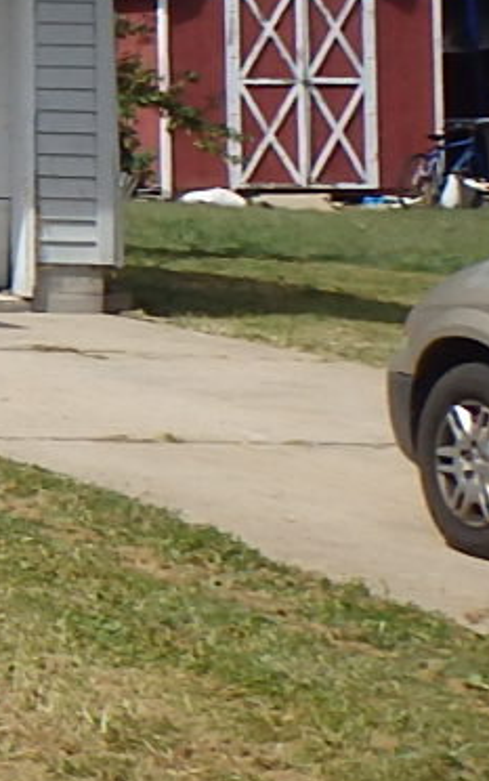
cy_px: -99
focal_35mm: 153
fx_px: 3257
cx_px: -1402
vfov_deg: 13.4
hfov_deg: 6.8
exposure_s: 1/160
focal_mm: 5
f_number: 11
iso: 125
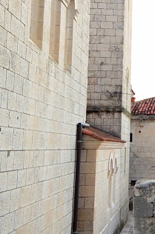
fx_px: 370
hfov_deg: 21.4
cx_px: 201
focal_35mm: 57
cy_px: 99
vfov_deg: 35.1
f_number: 5.6
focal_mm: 12
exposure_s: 1/125
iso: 2000
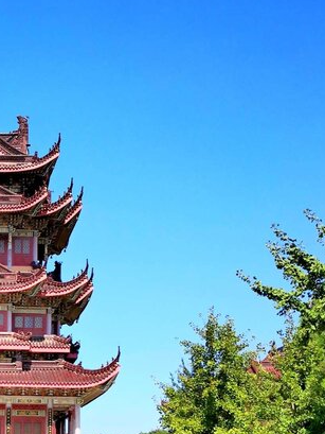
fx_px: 826
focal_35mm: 66
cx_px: -19
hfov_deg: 21.3
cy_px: 349
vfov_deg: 28.7
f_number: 1.6
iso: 50
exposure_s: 1/3333
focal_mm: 3.95
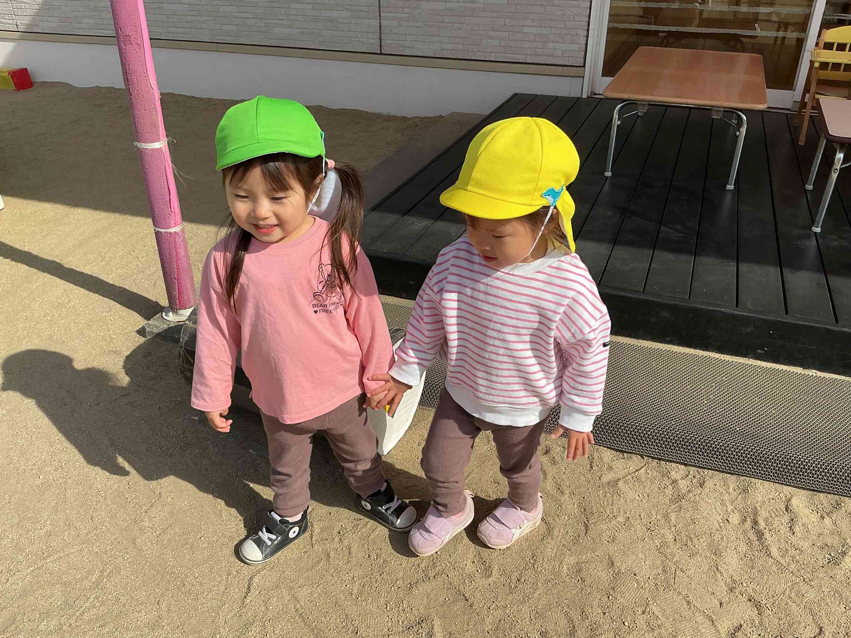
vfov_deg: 48.2
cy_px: 319
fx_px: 713
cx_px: 426
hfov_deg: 61.7
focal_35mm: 29
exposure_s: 1/1730
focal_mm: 3
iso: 25
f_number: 1.8
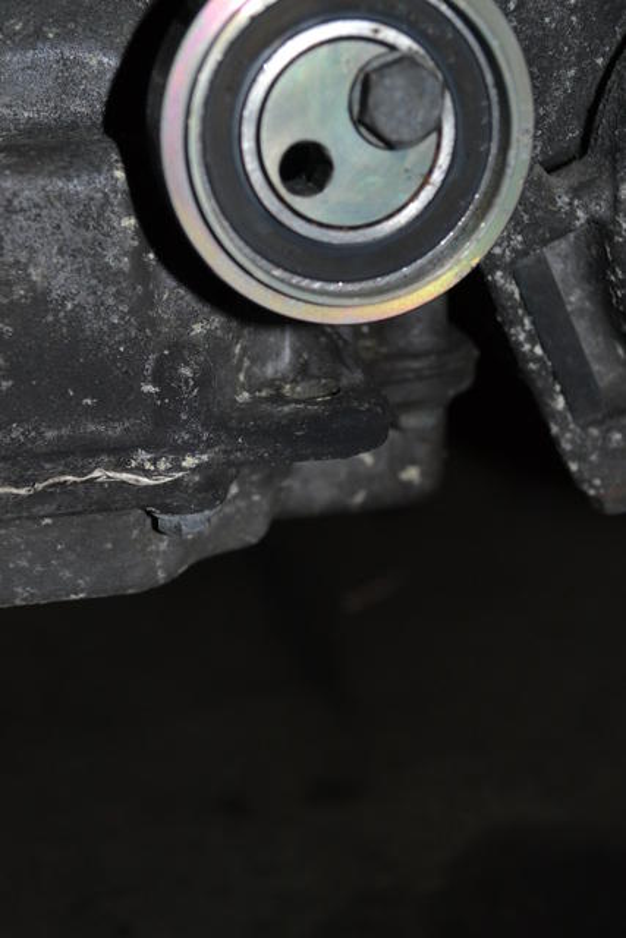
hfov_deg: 25.1
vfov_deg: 36.9
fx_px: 1408
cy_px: 469
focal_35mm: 54
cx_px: 313
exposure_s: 1/60
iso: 500
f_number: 5
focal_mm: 36
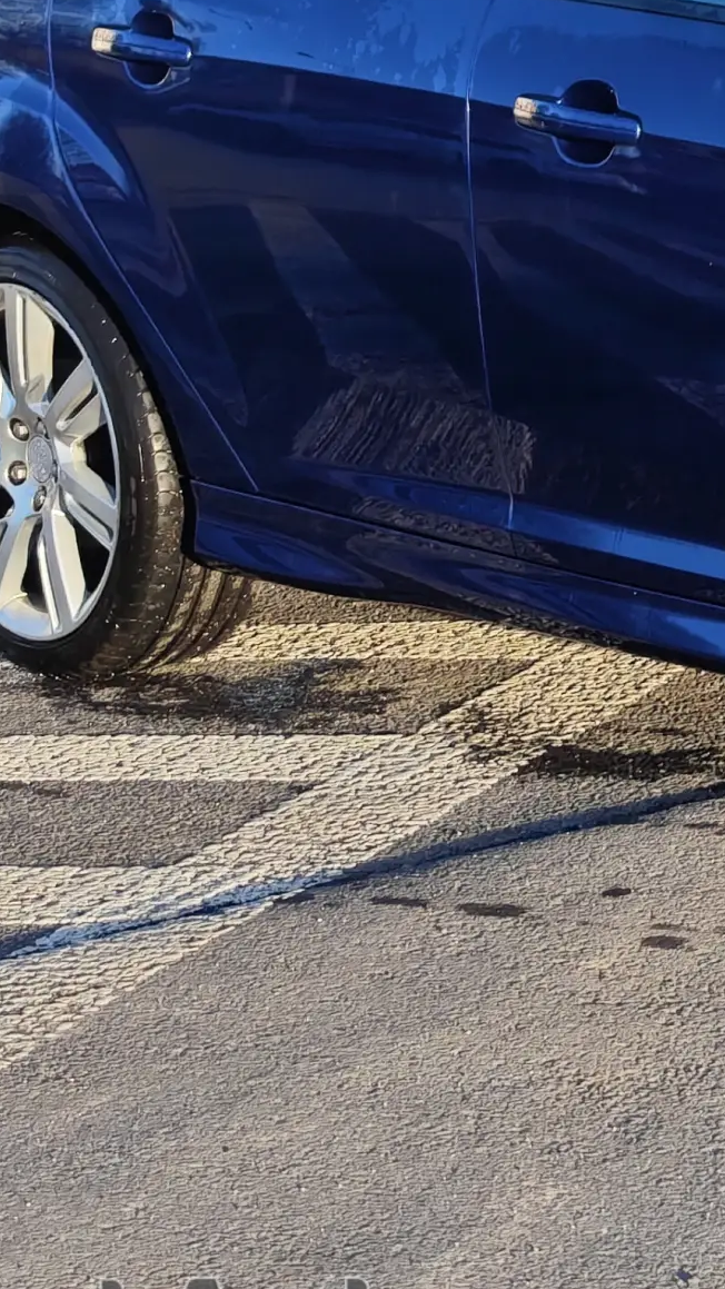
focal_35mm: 140
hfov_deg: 8.3
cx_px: 1372
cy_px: 214
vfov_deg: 15.2
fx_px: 4784
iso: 50
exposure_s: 1/982
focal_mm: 8.72
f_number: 2
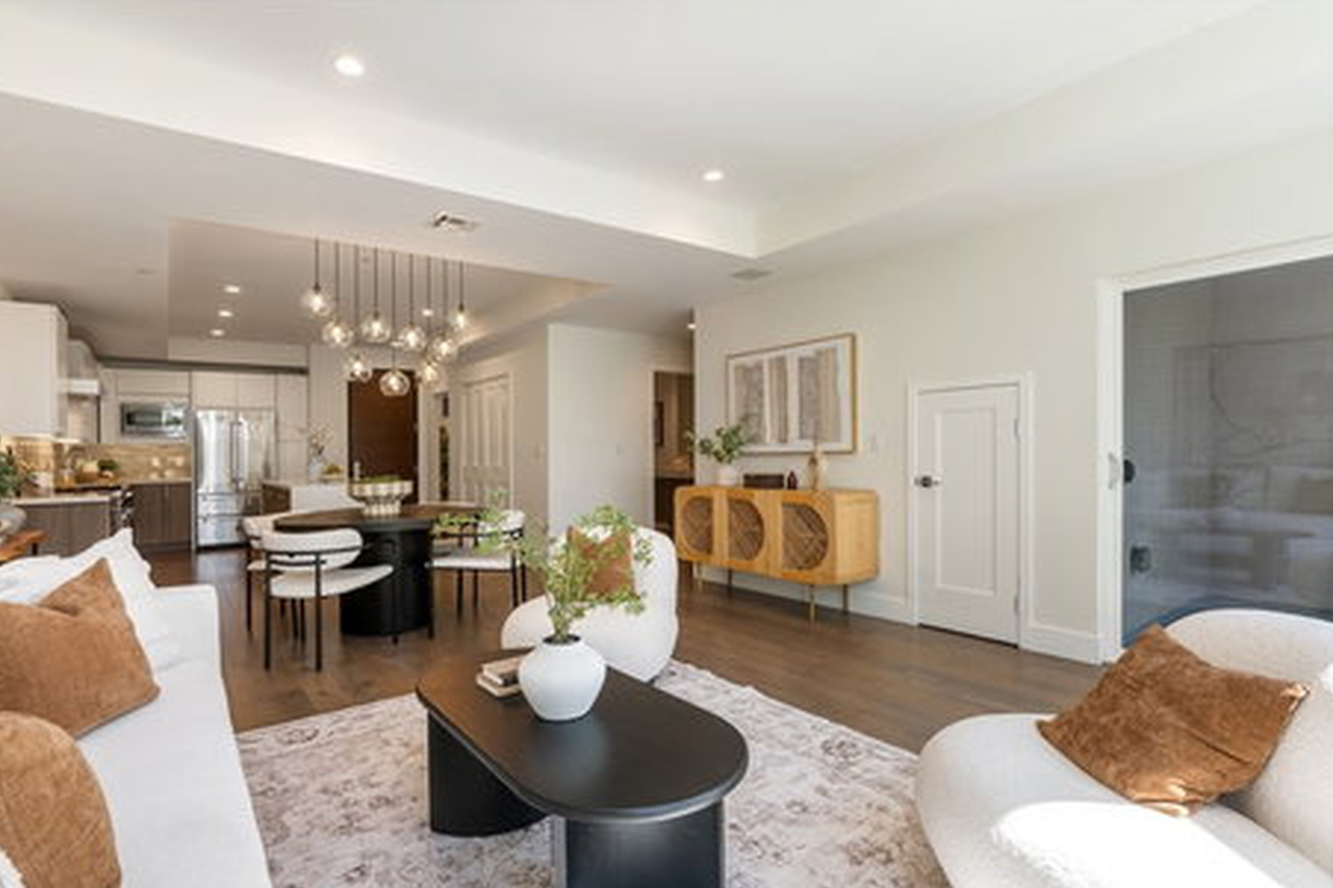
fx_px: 629
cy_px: 466
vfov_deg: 70.4
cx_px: 640
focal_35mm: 17
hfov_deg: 93.2
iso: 320
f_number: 9
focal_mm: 16
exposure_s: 1/30
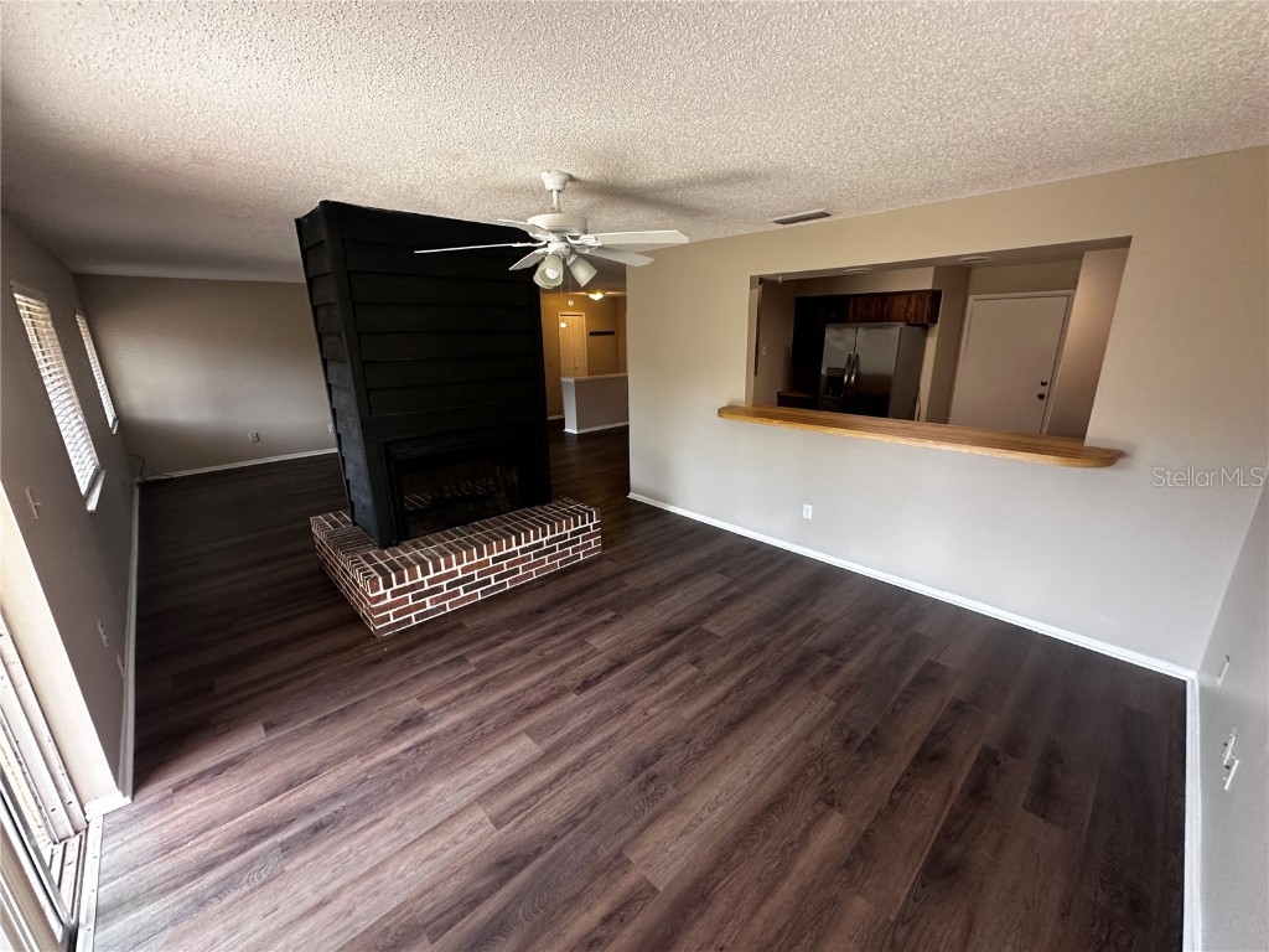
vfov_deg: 85.7
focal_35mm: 14
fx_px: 513
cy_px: 476
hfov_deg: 102.1
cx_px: 634
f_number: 2.2
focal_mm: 2.22
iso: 200
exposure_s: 1/99
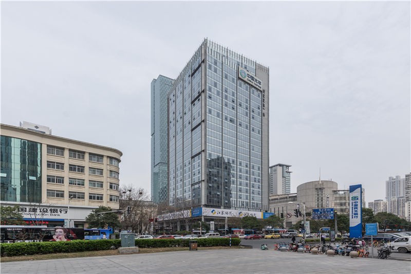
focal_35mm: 14
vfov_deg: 81.2
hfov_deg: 104.3
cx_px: 206
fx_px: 160
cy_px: 137
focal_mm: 14
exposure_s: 1/500
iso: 200
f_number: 8
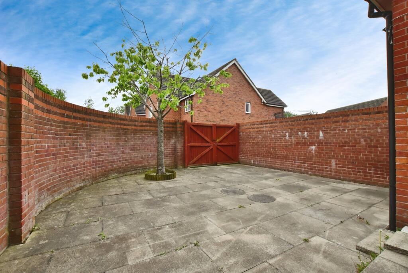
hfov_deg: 100.4
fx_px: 170
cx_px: 204
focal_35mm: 15
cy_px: 136
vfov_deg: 77.4
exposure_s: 1/320
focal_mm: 10
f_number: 8
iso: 640
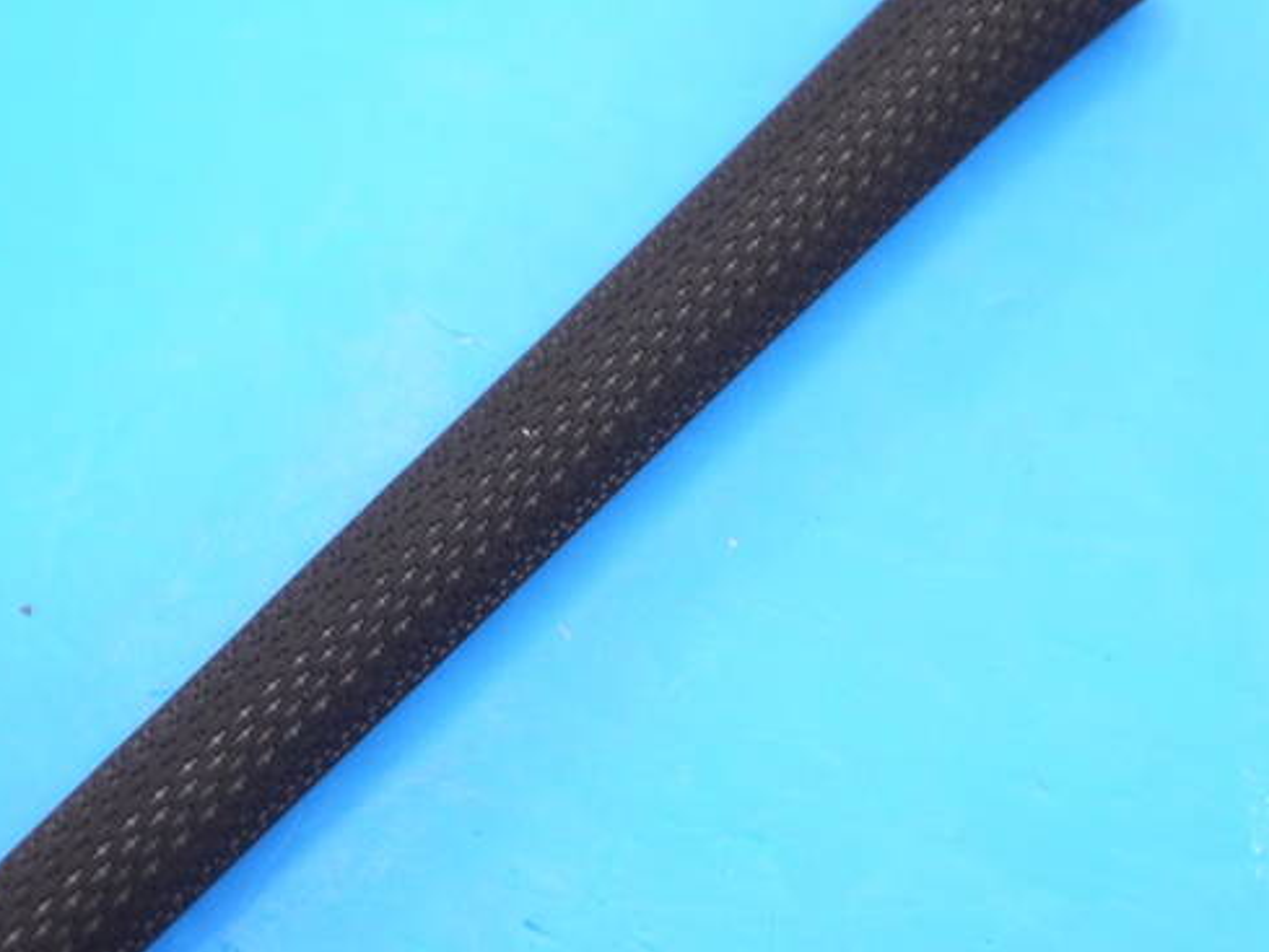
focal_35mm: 110
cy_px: 454
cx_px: 509
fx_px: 4034
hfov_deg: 17.9
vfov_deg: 13.5
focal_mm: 42
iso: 800
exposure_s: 1/80
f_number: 5.6
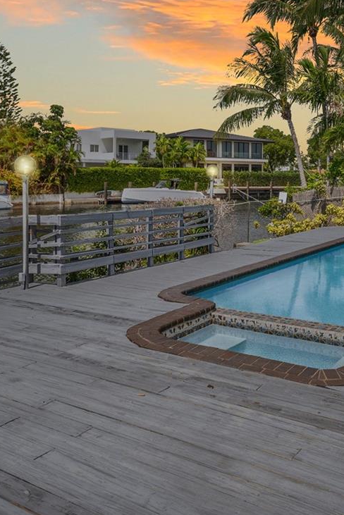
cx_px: 240
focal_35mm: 35
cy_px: 182
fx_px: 501
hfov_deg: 37.3
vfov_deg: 53.6
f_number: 8
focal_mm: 16
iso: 400
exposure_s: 1/250
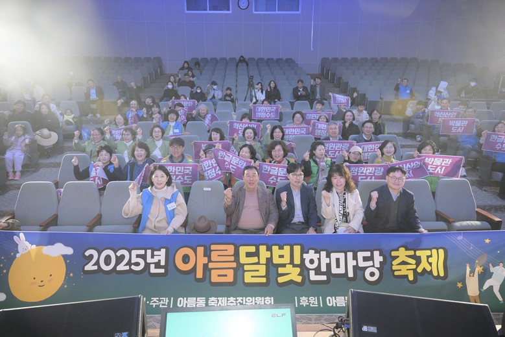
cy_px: 168
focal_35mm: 24
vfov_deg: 53.1
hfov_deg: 73.8
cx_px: 252
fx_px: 337
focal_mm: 24
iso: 3200
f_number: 4.5
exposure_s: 1/160
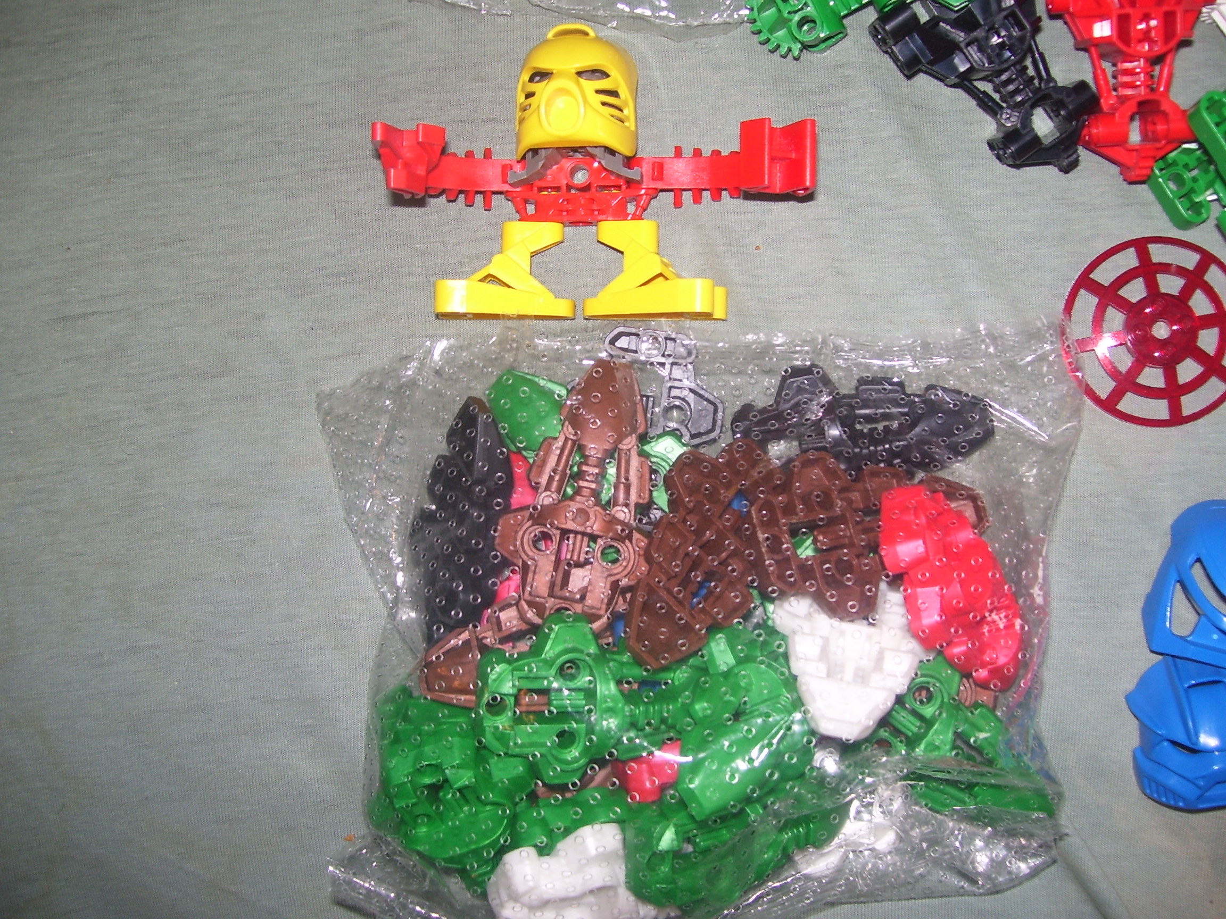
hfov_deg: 51.4
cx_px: 613
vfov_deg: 39.7
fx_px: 1275
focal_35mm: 36
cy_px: 460
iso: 80
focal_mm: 6
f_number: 2.7
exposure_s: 1/60
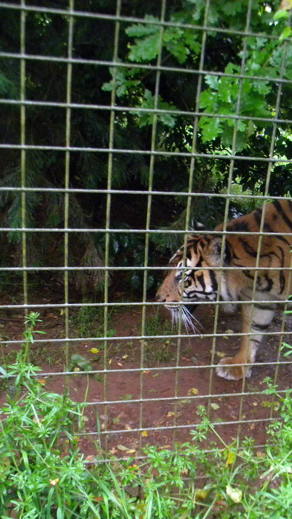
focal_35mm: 41
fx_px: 564
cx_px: 279
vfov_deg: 49.4
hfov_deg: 27.6
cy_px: 261
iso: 633
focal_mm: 5
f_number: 3.5
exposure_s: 1/140
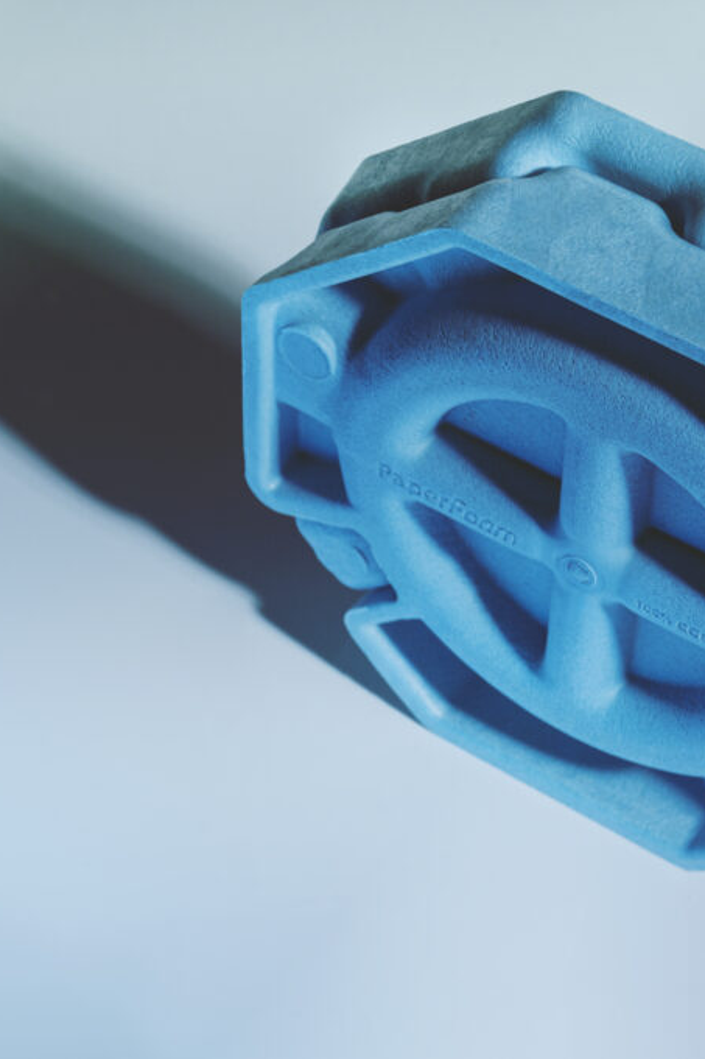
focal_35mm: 113
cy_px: 530
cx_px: 414
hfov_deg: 12.1
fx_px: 3321
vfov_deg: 18.1
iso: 100
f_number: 13
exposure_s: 1/160
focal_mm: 50
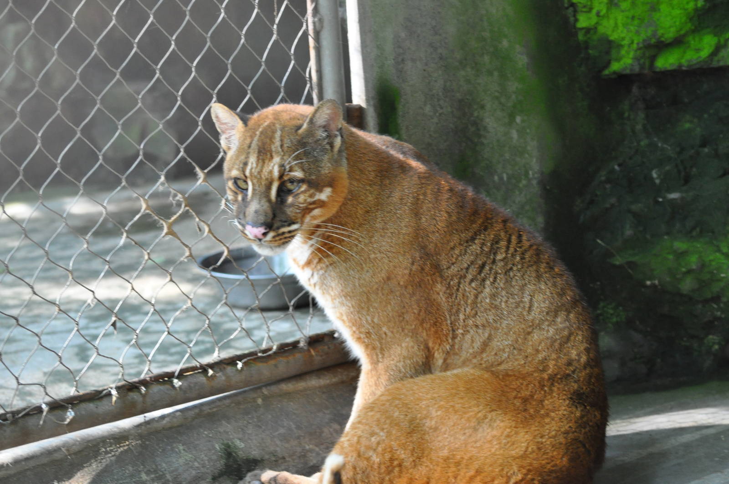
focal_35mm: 105
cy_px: 242
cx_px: 364
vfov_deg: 13.0
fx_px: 2124
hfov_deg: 19.5
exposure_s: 1/100
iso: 1600
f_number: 4.5
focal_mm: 70
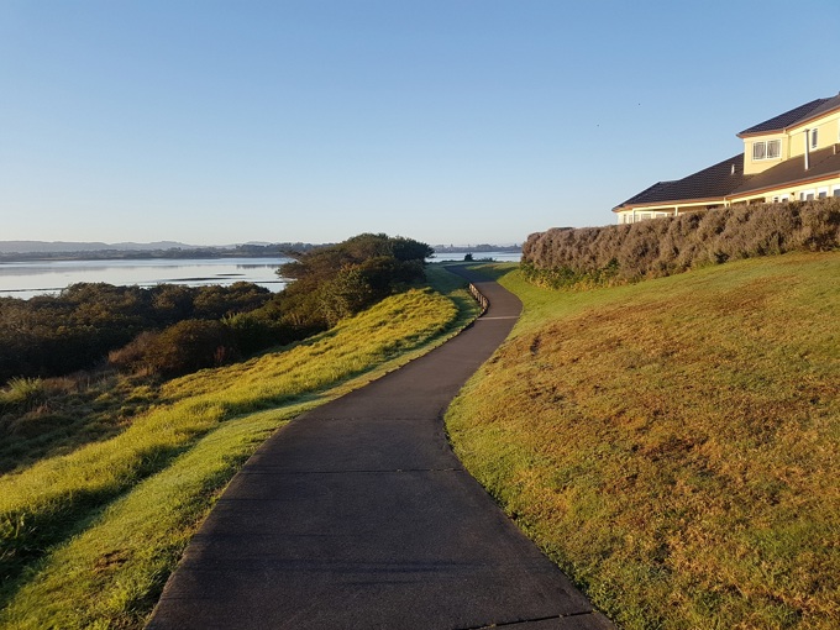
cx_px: 420
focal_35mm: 26
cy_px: 315
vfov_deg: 53.1
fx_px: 631
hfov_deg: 67.3
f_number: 1.7
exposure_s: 1/674
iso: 40
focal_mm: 4.2
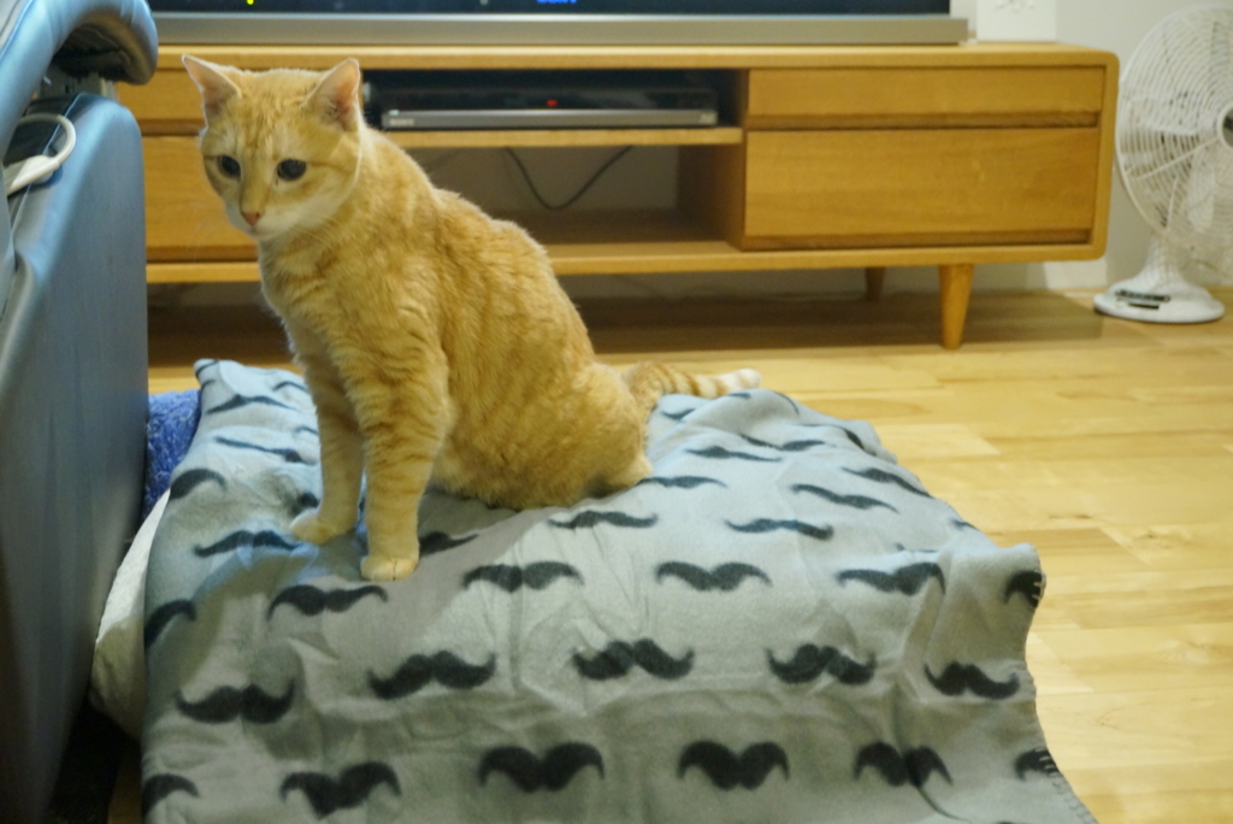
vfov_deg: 24.4
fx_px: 1902
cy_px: 412
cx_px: 616
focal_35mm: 56
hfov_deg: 35.9
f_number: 5.6
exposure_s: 1/10
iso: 3200
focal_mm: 37
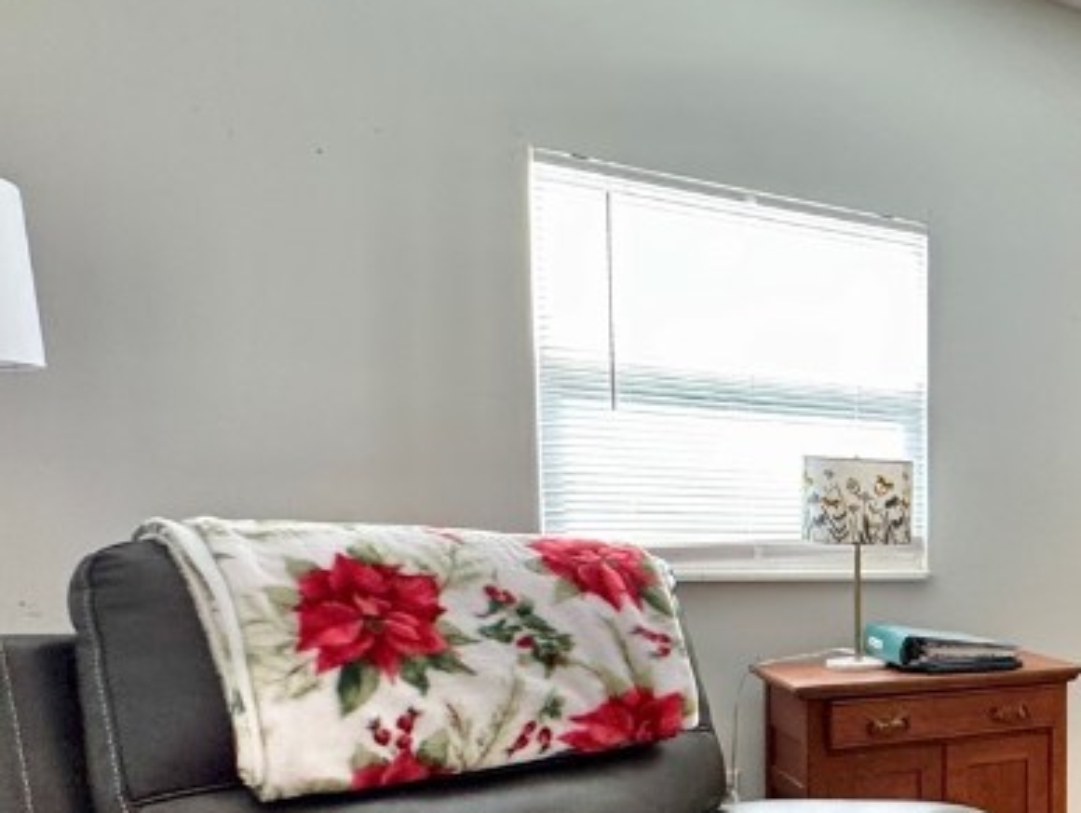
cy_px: 631
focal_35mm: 37
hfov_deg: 37.3
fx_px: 1157
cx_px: 1313
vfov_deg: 37.5
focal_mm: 2.22
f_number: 2.2
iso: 200
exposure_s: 1/120
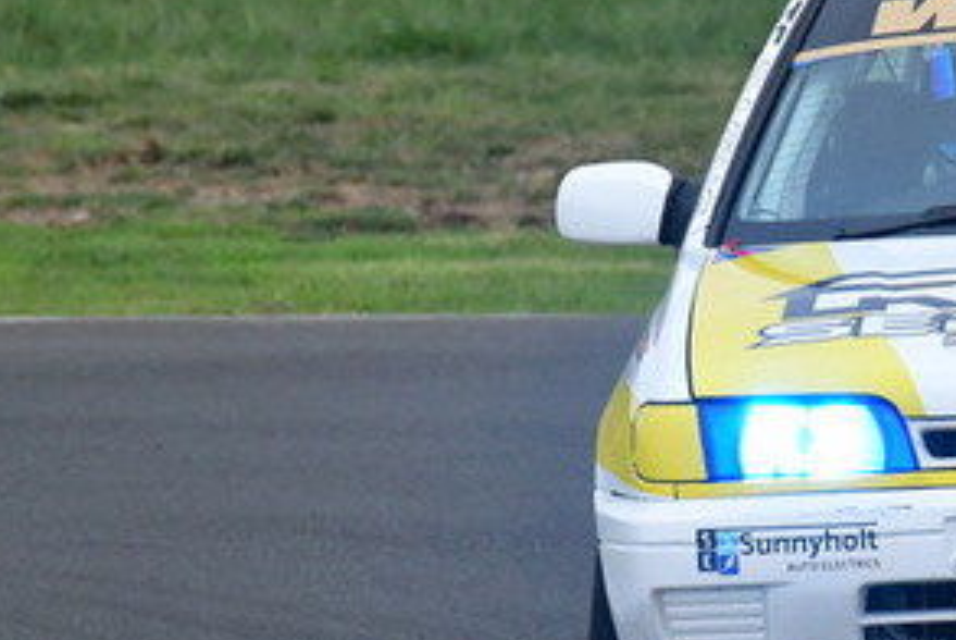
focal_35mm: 1842
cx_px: 1028
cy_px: 281
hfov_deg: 1.1
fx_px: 48963
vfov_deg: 0.7
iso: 2500
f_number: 10
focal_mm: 450
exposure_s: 1/640
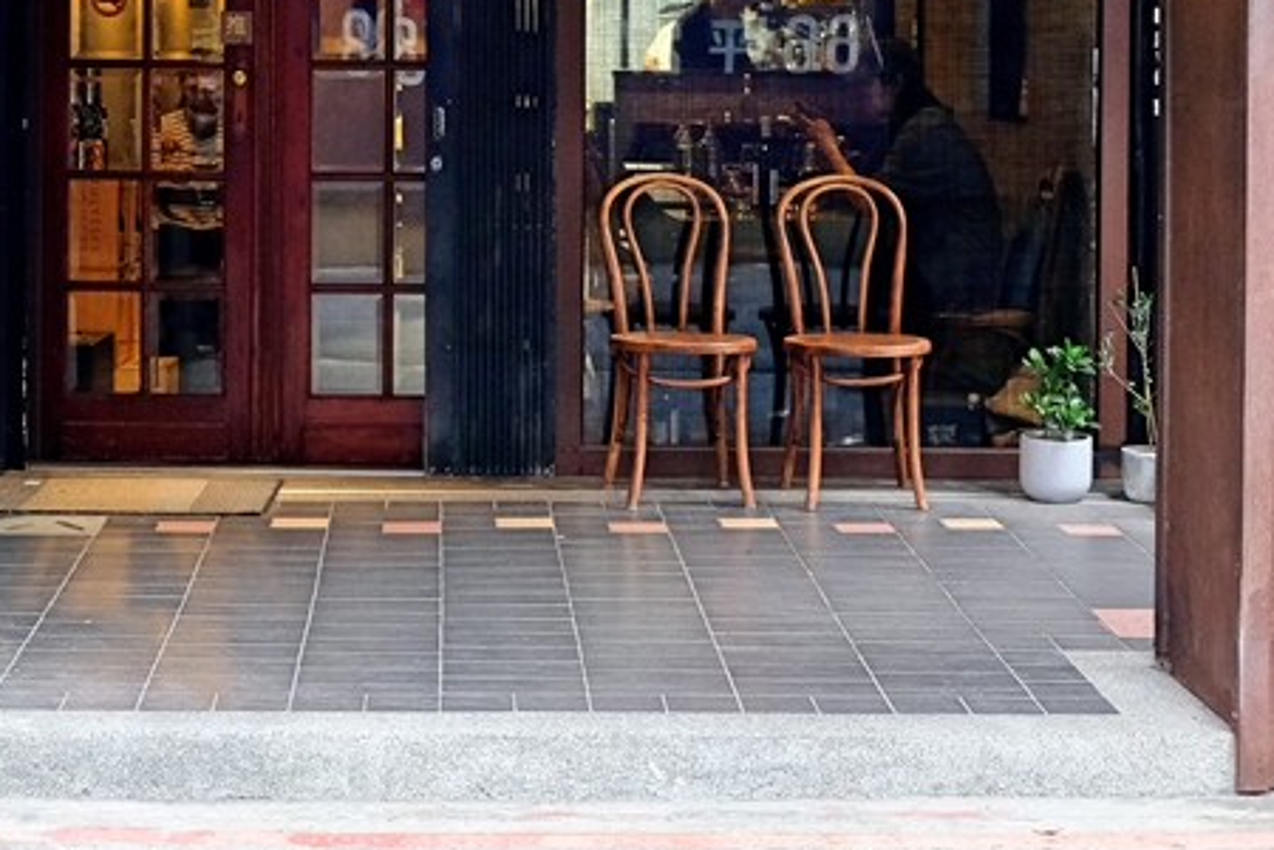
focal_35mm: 80
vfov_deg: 16.7
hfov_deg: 25.2
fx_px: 2831
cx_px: 430
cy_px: -1
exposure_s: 1/75
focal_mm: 24.3
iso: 1600
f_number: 3.2
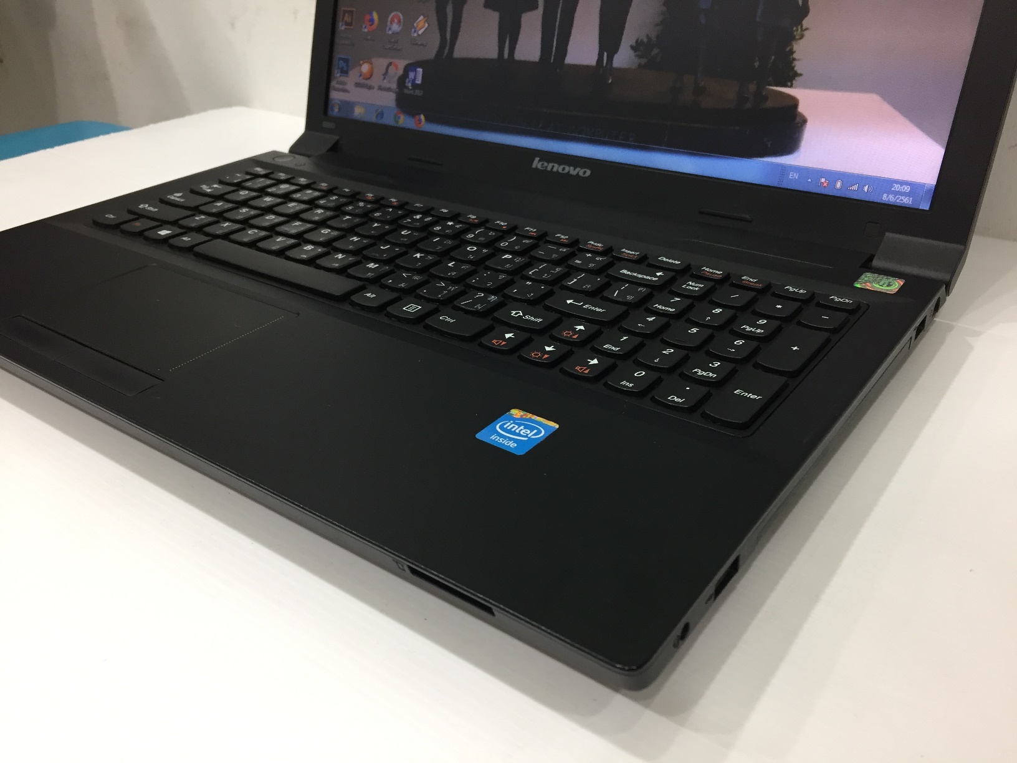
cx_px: 508
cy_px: 382
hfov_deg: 61.7
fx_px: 852
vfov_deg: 48.2
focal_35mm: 29
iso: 100
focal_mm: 4.15
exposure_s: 1/33
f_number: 2.2
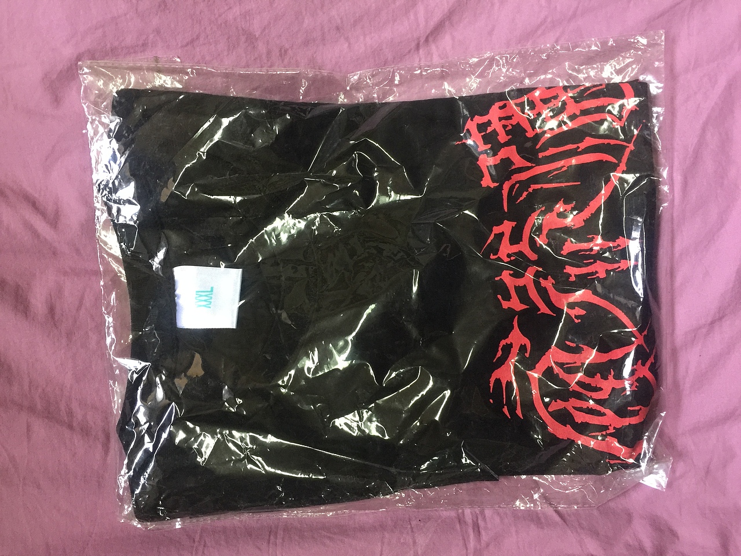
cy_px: 278
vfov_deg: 48.2
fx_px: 621
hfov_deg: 61.7
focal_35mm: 29
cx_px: 370
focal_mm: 4.15
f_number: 2.2
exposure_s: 1/17
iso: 125
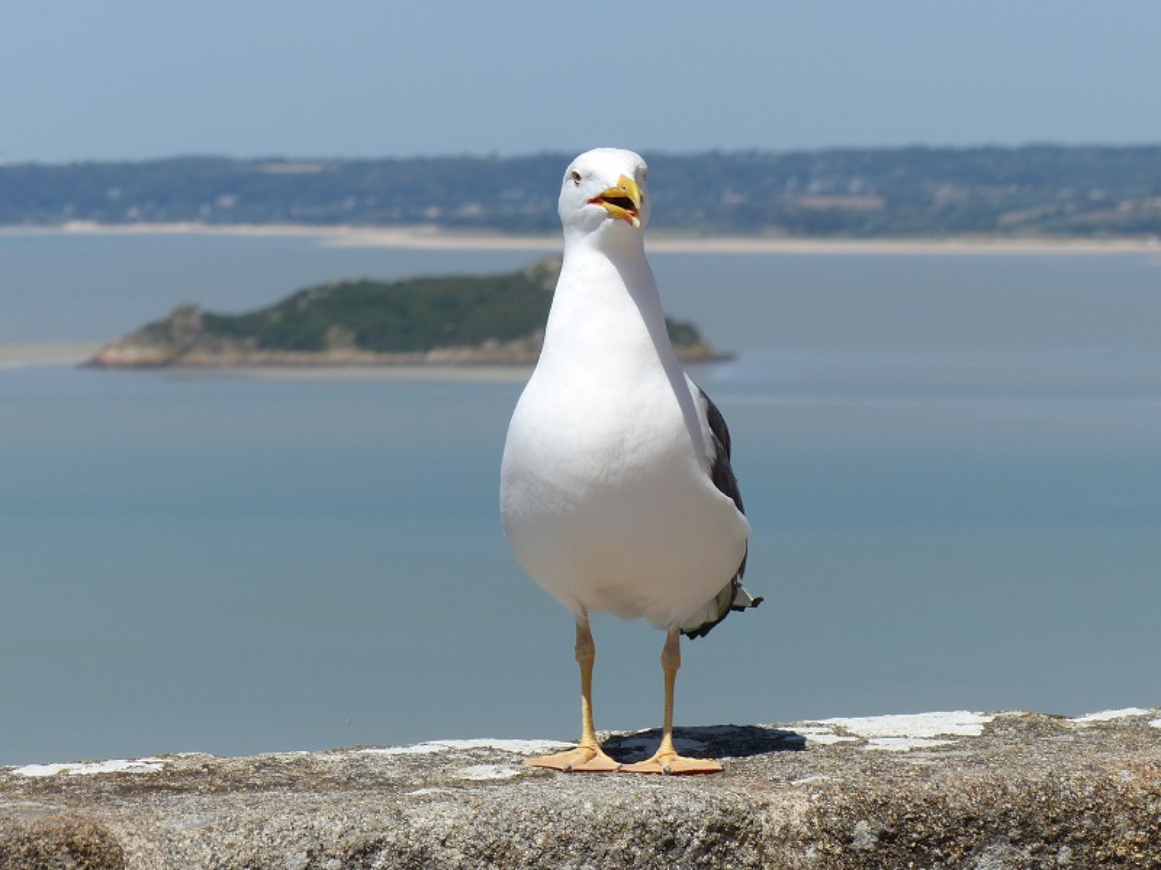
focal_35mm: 193
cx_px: 580
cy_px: 435
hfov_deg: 10.2
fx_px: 6473
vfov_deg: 7.7
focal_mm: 31.5
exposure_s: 1/1600
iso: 100
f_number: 4
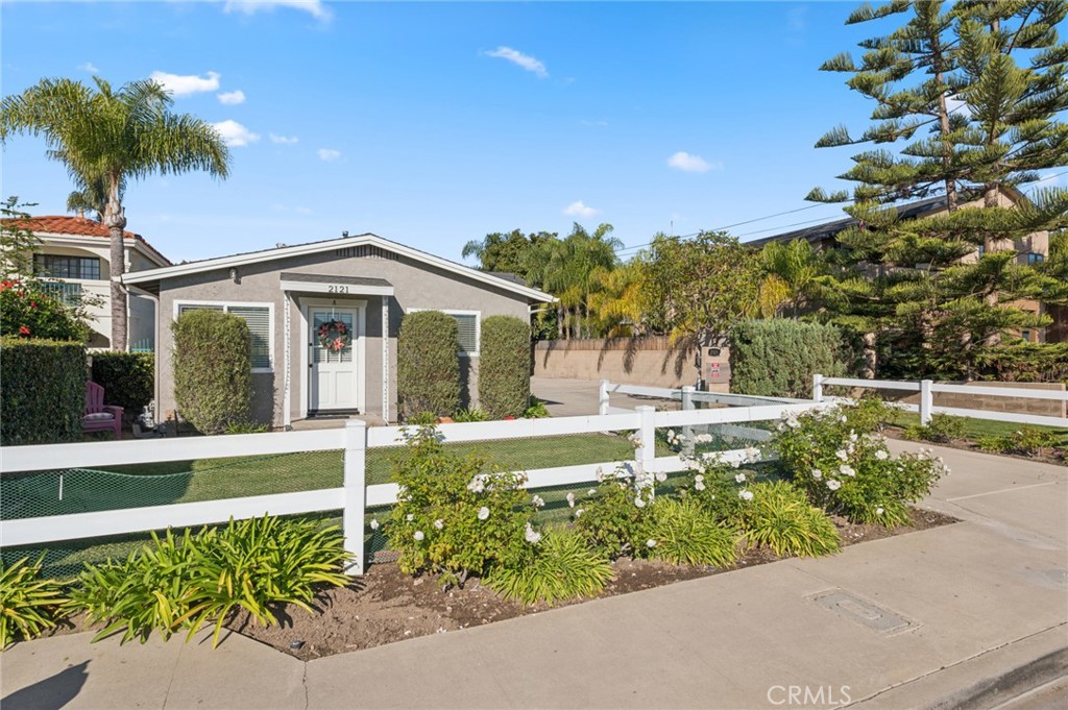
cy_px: 355
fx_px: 534
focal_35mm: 18
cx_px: 534
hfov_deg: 90.0
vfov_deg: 67.3
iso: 125
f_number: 9
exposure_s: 1/250
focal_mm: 18
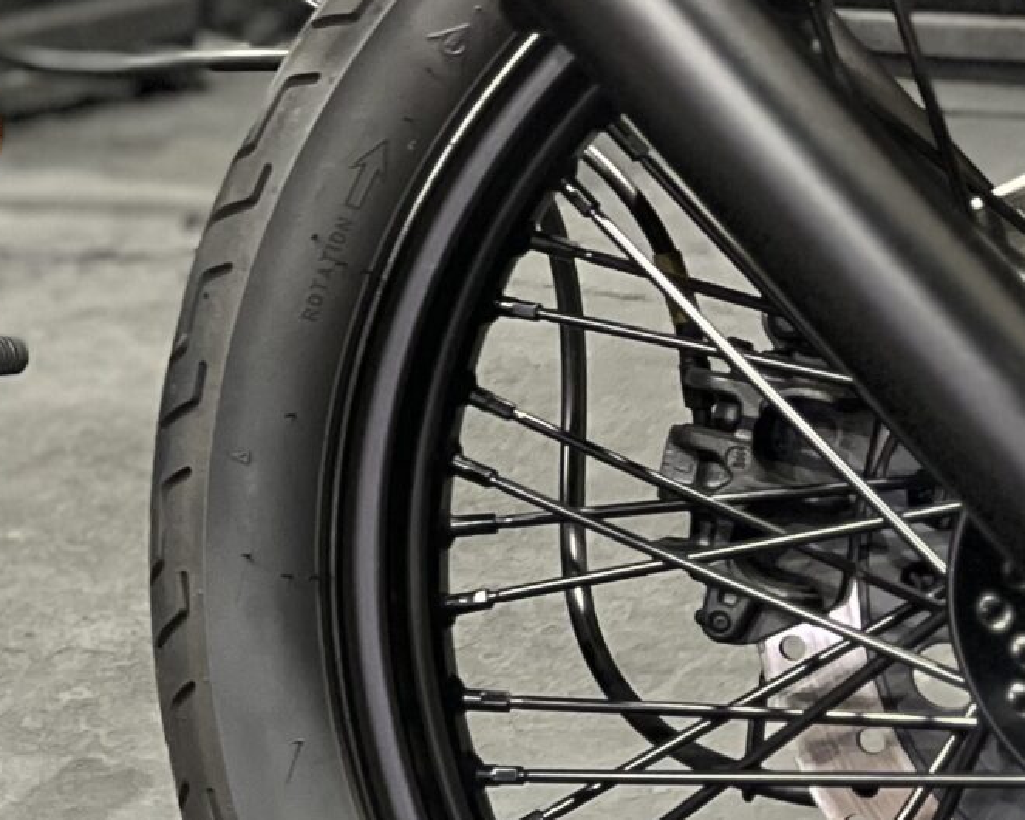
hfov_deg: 17.9
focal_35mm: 98
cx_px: -419
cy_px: -11
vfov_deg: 15.4
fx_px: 2972
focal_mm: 5.1
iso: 1000
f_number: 1.6
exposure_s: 1/30
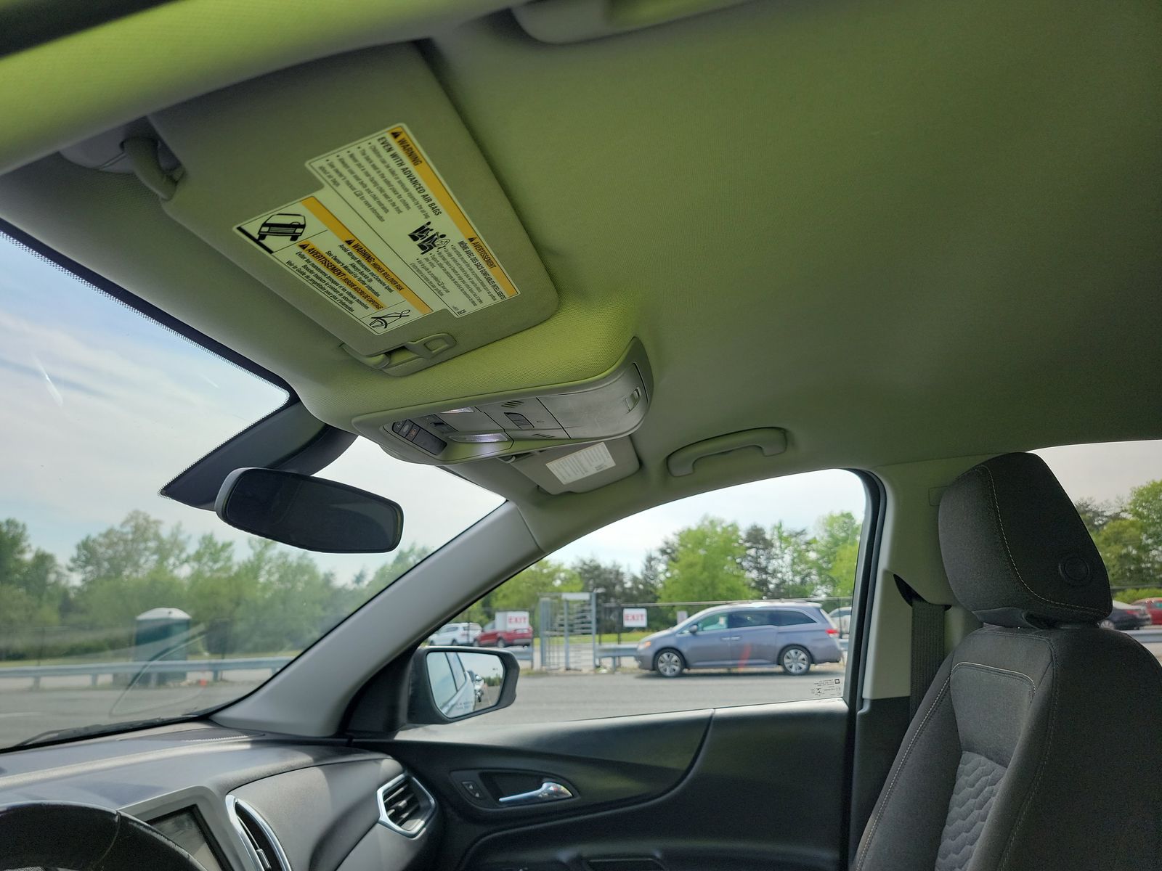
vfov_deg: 56.8
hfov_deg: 71.6
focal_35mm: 24
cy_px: 436
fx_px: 806
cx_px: 581
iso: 50
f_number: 1.8
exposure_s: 1/277
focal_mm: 6.7
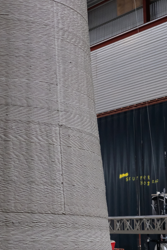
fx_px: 549
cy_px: 136
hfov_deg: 16.8
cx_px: -8
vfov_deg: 25.7
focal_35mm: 79
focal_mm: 23
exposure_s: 1/280
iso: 3200
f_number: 4
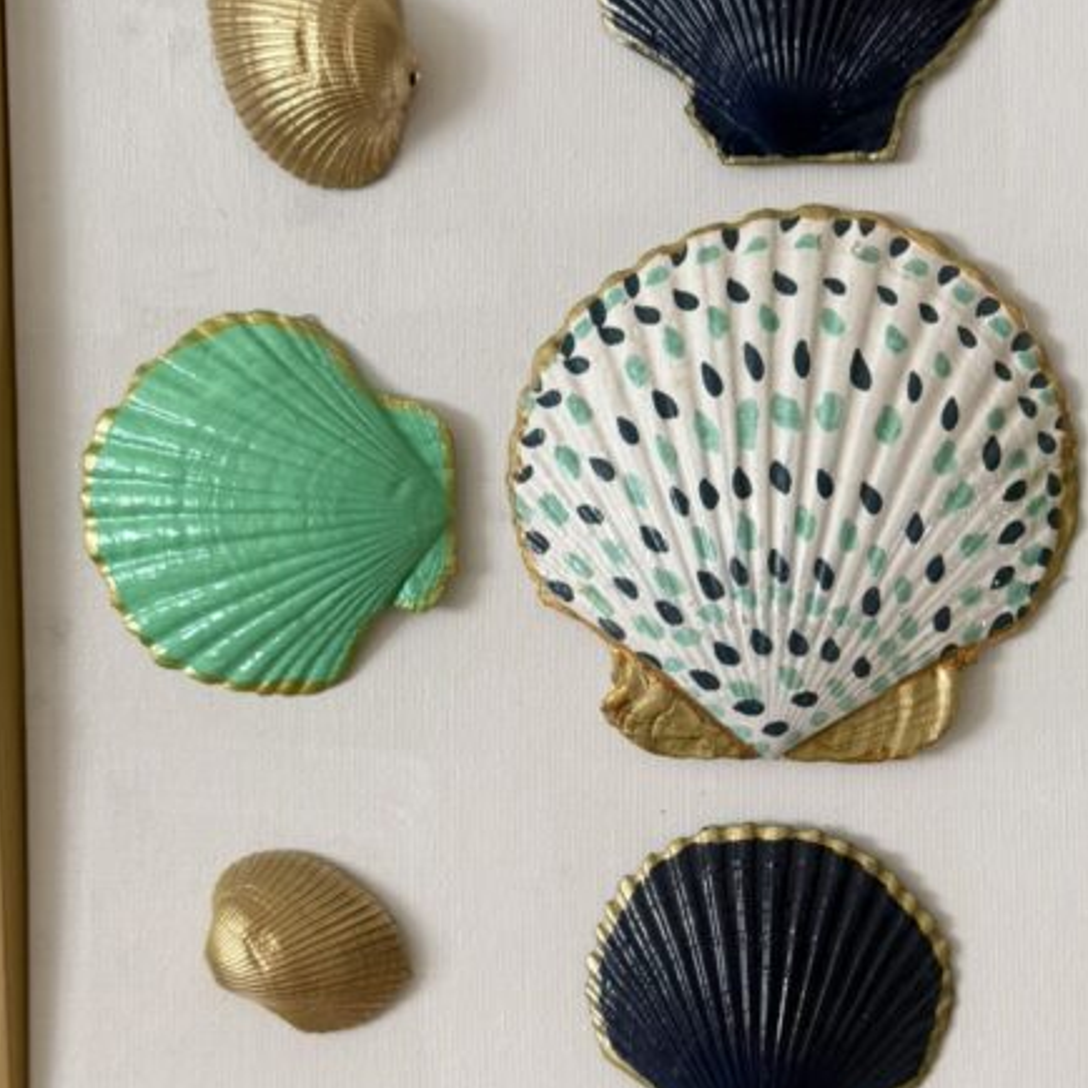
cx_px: 757
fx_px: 1778
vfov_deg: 33.8
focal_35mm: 50
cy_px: 709
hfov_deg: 33.6
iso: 250
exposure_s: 1/60
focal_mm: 6.76
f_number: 1.78
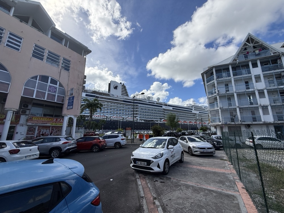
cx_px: 142
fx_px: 115
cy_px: 106
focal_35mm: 14
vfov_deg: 85.7
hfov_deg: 102.1
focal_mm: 2.22
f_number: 2.2
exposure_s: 1/2976
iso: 50
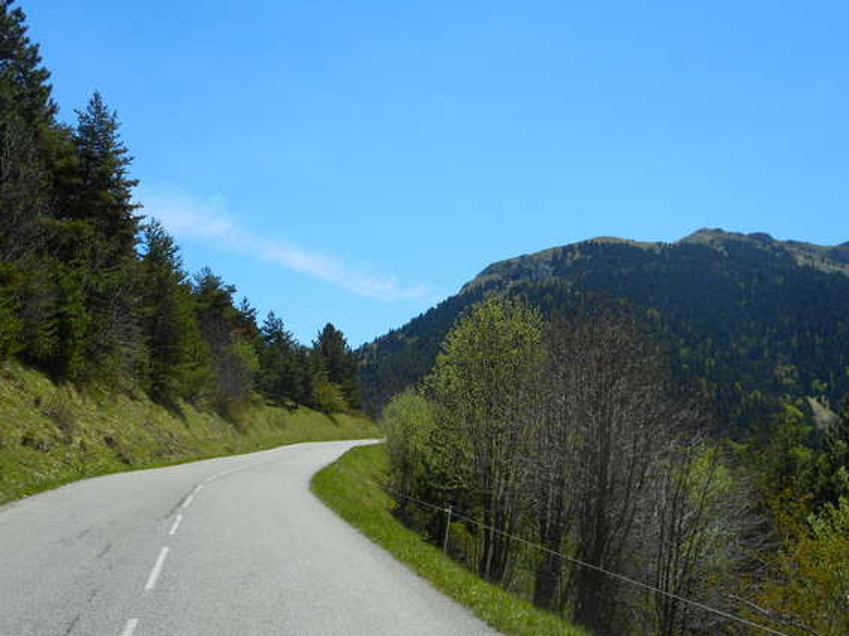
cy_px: 322
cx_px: 437
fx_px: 883
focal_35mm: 36
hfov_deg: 51.4
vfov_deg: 39.6
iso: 80
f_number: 4.2
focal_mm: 6
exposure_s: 1/640
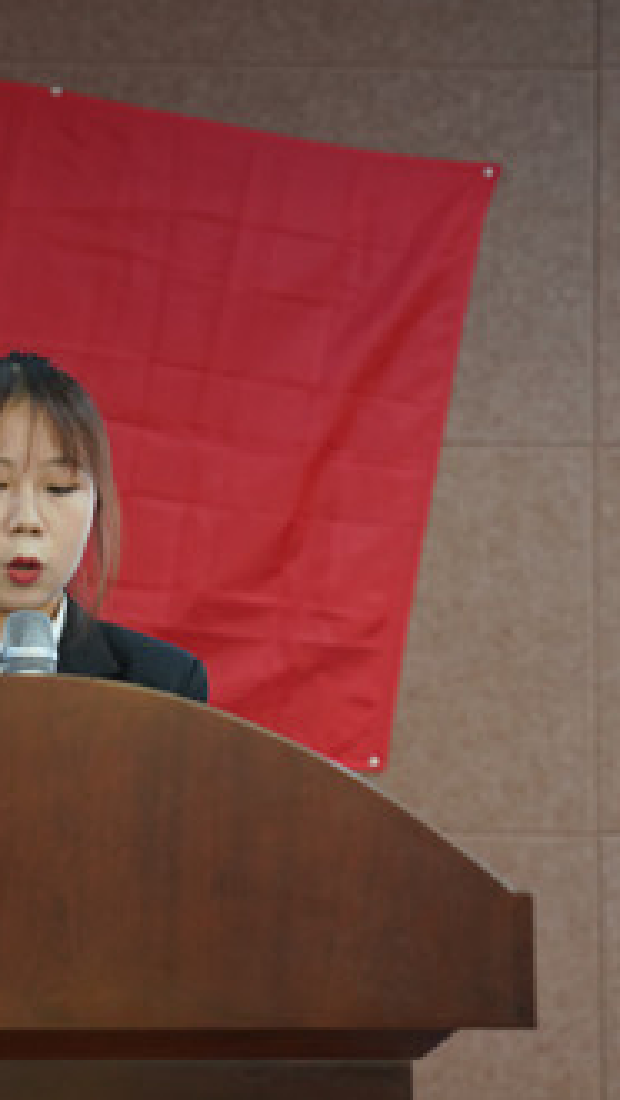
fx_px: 3239
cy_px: 548
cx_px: 70
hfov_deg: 10.9
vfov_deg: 19.3
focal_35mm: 111
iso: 2000
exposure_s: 1/60
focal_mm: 70
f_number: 3.2
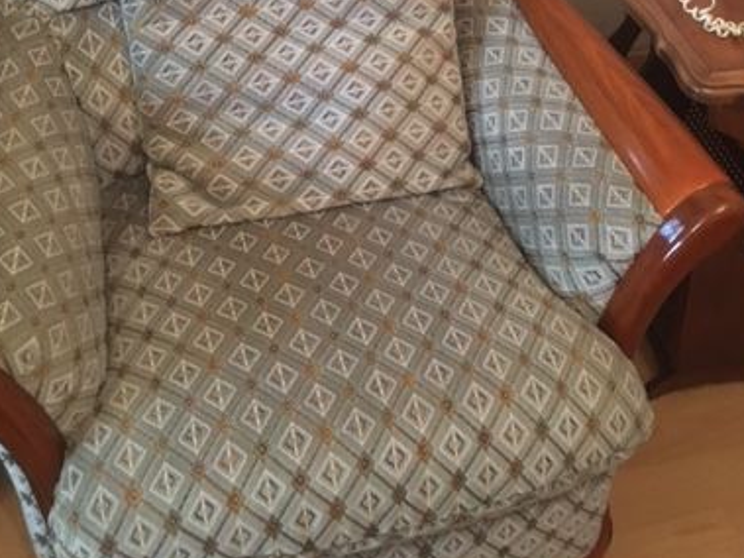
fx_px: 1053
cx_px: 363
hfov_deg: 38.9
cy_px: 114
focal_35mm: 49
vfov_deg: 29.0
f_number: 2.2
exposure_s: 1/17
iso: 250
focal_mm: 4.15
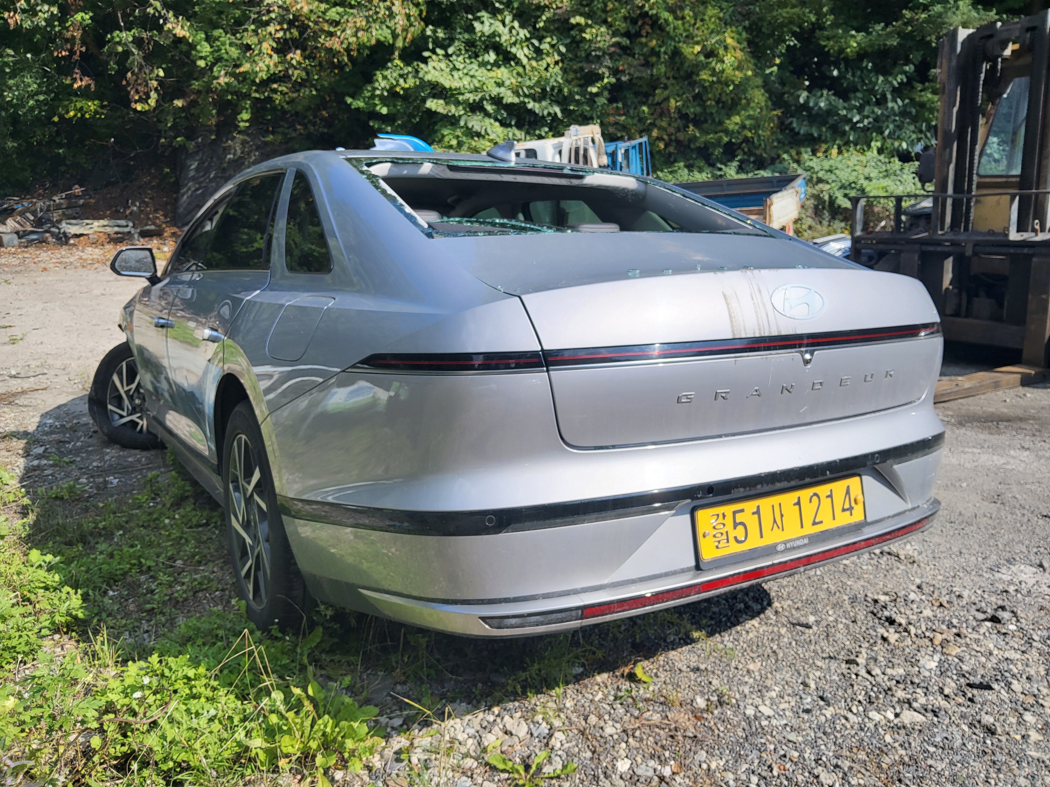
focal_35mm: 26
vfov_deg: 53.1
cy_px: 394
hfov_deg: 67.3
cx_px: 525
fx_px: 789
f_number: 1.8
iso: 12
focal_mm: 3.98
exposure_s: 1/666
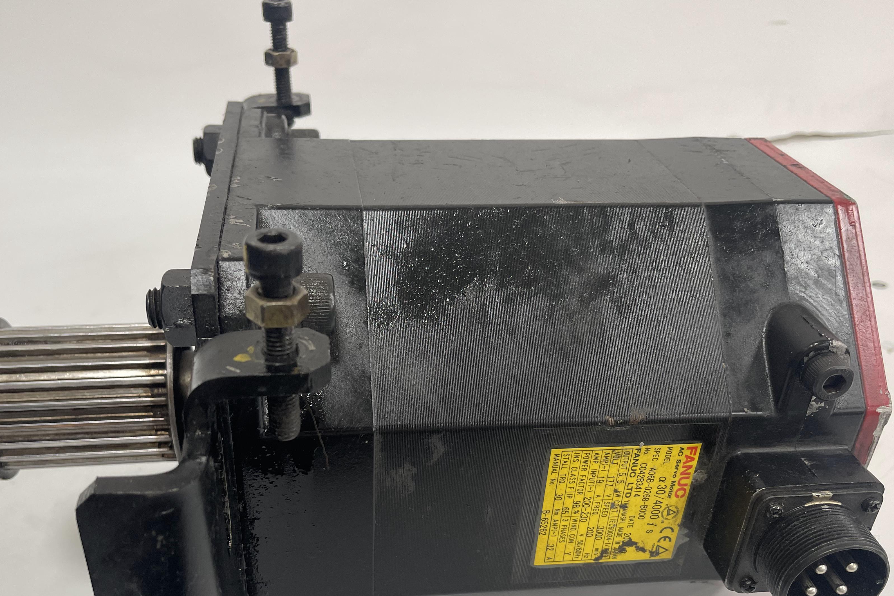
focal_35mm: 33
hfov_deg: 57.2
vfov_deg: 39.2
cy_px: 424
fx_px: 819
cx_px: 422
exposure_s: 1/100
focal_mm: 5.1
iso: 125
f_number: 1.6
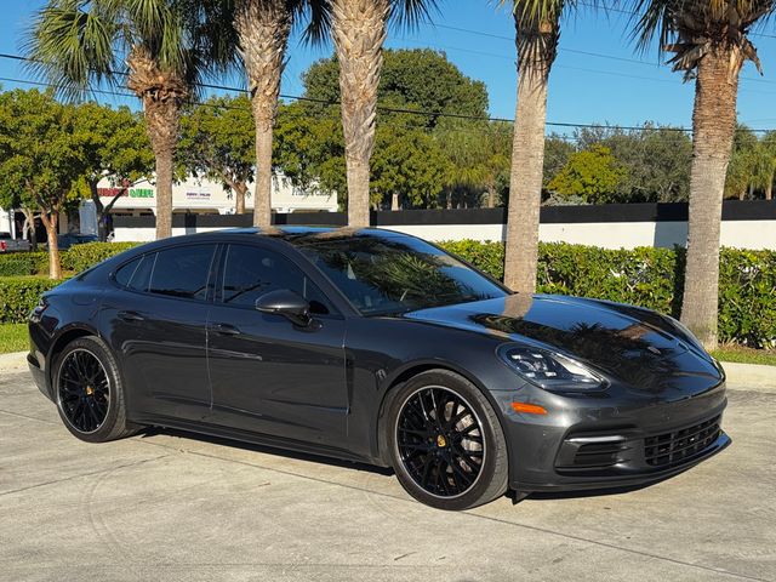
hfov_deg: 39.7
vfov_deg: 30.3
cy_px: 291
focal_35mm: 48
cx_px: 388
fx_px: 1076
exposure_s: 1/1923
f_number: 1.78
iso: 64
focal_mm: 6.76
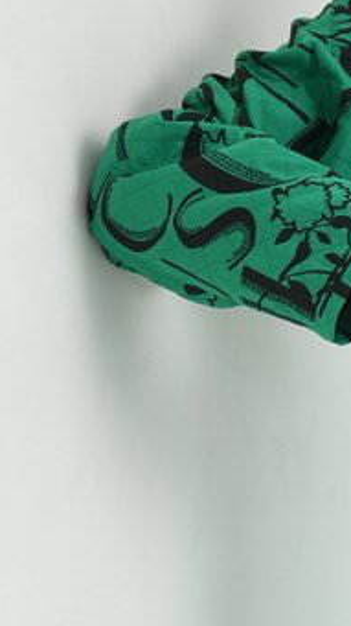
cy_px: 801
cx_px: 680
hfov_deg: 4.7
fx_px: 4207
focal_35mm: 254
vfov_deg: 8.4
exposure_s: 1/125
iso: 200
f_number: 5.6
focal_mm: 55
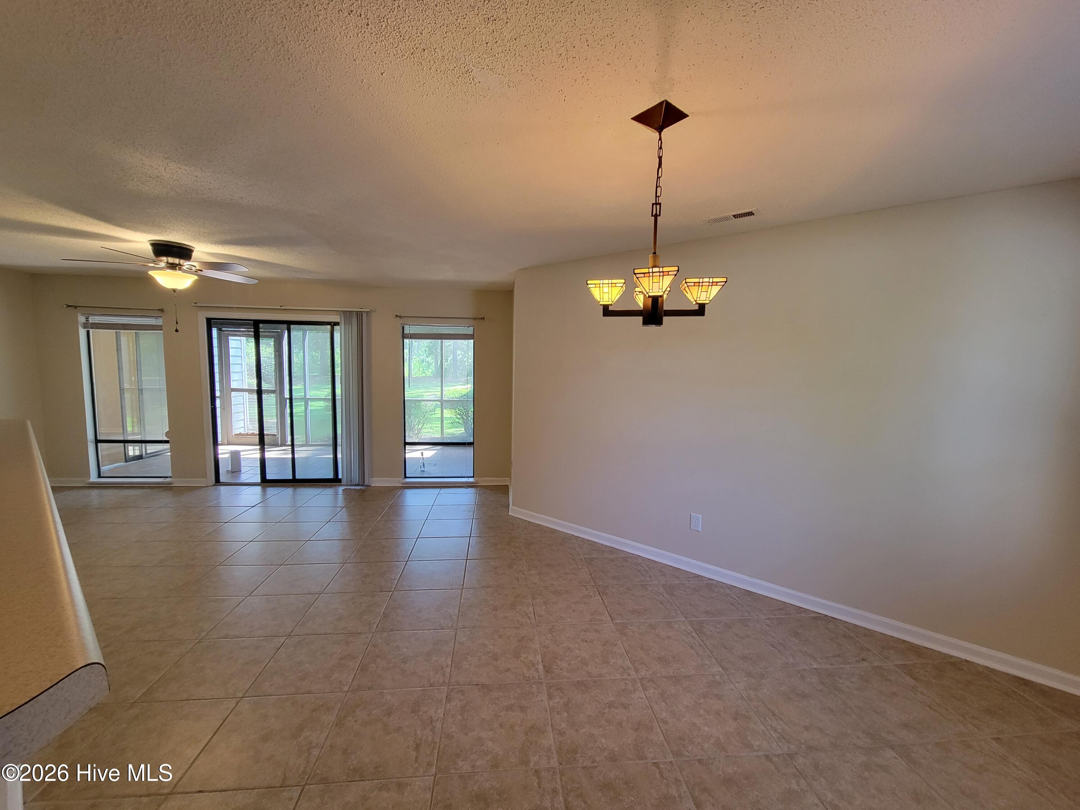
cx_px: 540
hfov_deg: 106.2
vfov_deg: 89.9
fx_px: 406
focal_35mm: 13
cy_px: 405
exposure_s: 1/60
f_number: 2.2
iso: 250
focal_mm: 2.2
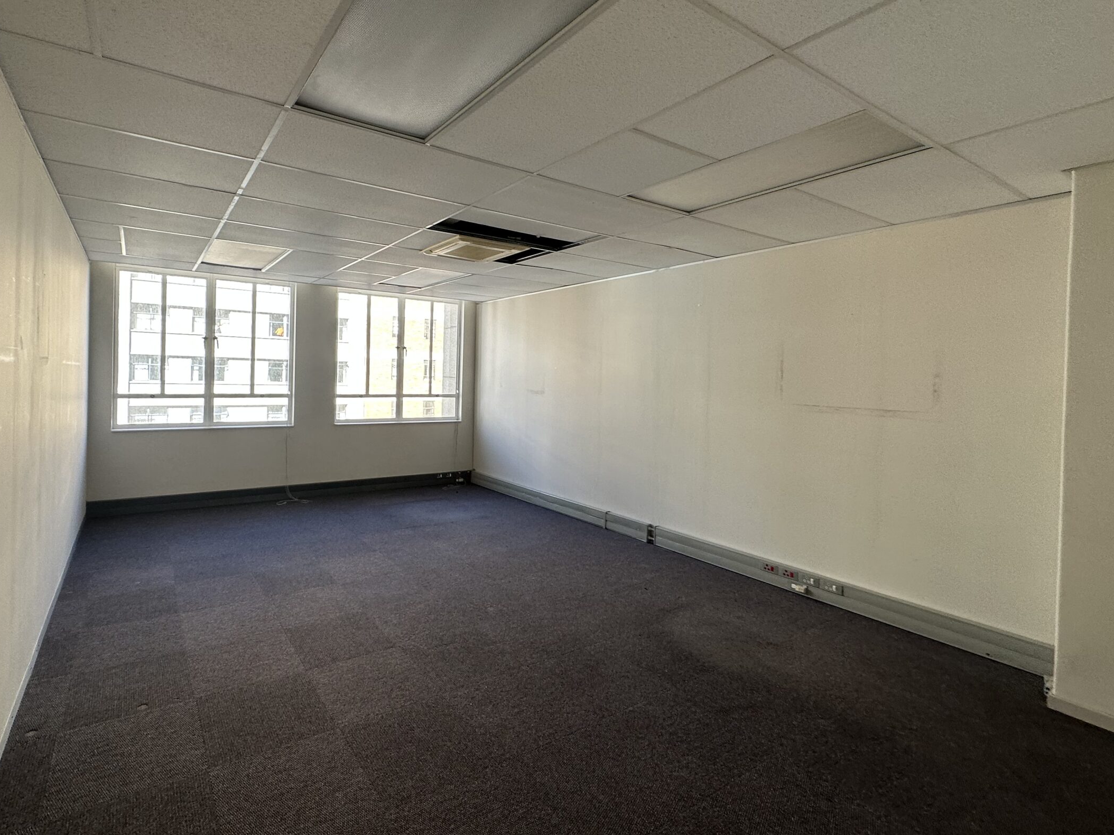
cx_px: 458
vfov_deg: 74.6
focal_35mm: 17
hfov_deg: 90.1
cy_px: 379
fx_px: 547
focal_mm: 2.22
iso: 40
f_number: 2.2
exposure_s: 1/99
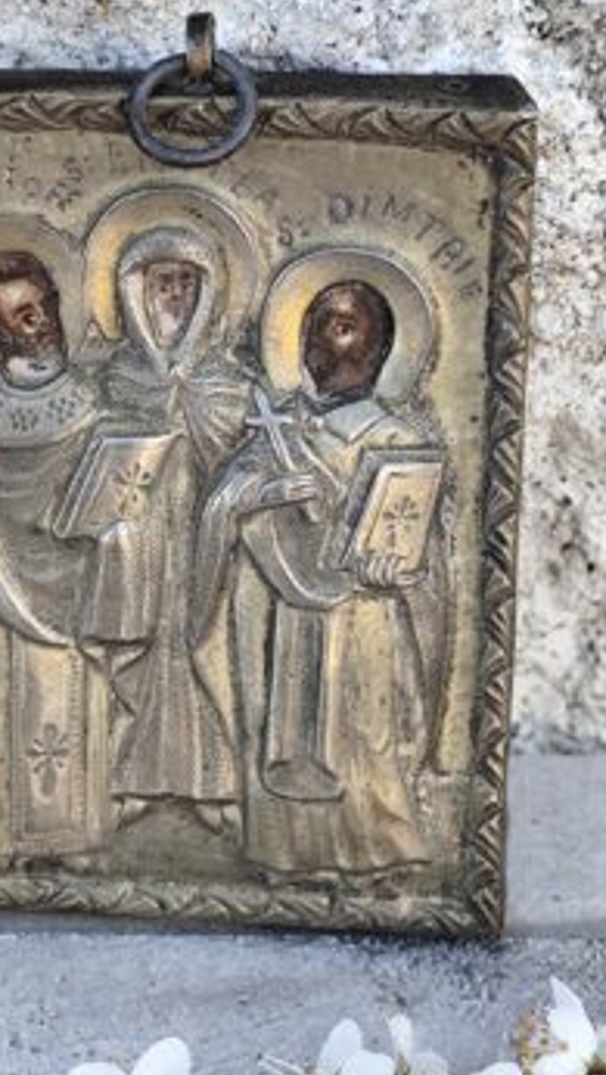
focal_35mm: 117
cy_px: 510
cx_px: 177
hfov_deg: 10.4
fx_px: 3337
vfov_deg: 18.3
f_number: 1.65
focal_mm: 6.19
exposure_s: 1/100
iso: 64
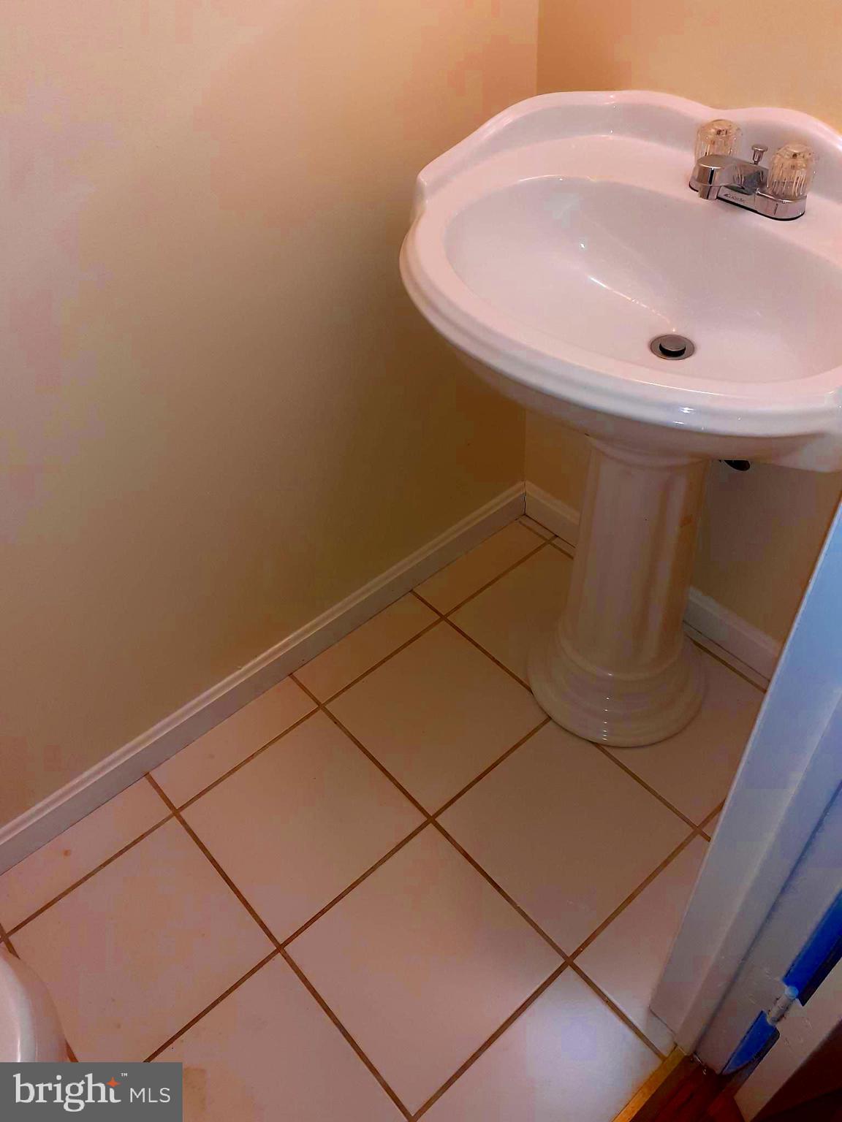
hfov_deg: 51.4
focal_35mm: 27
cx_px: 421
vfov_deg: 65.3
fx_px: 876
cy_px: 561
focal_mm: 3.6
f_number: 1.9
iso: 80
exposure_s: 1/50
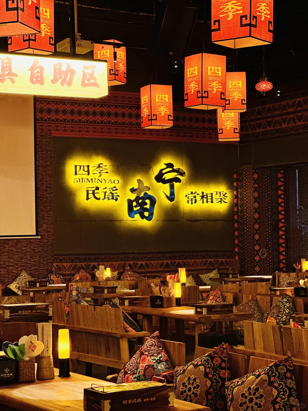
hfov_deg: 19.1
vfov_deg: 25.3
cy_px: 206
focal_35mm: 77
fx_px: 913
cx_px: 154
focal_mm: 9
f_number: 2.8
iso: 320
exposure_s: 1/33
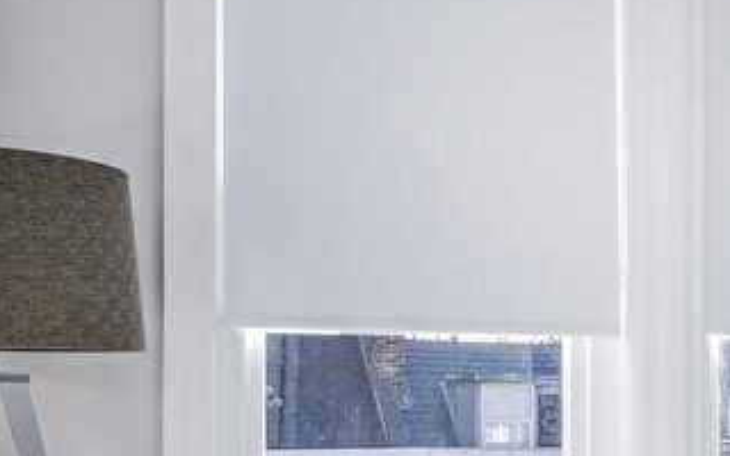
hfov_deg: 31.1
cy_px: 384
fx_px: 1194
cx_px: 755
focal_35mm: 60
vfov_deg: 21.3
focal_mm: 18
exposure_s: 1/100
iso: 200
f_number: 10
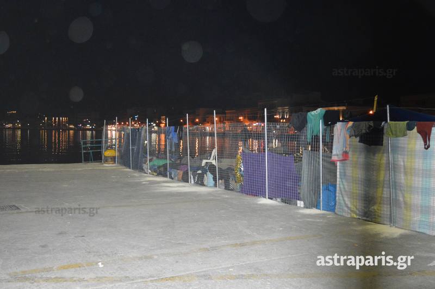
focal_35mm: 39
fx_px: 471
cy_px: 144
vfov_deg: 34.2
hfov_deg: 49.6
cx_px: 218
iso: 3200
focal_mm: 26
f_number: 4
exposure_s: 1/60
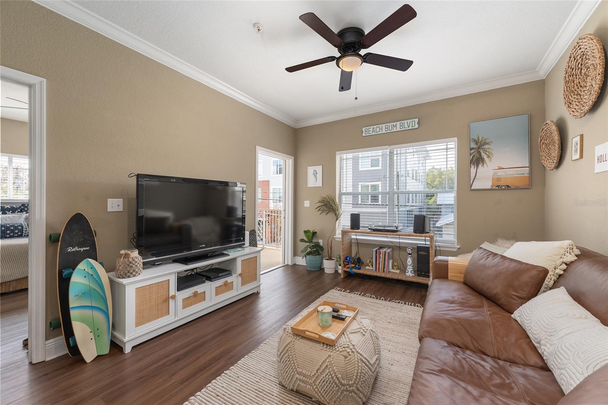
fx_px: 236
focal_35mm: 14
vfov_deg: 81.2
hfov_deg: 104.3
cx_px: 304
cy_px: 202
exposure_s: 1/10
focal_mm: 14
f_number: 7.1
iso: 400
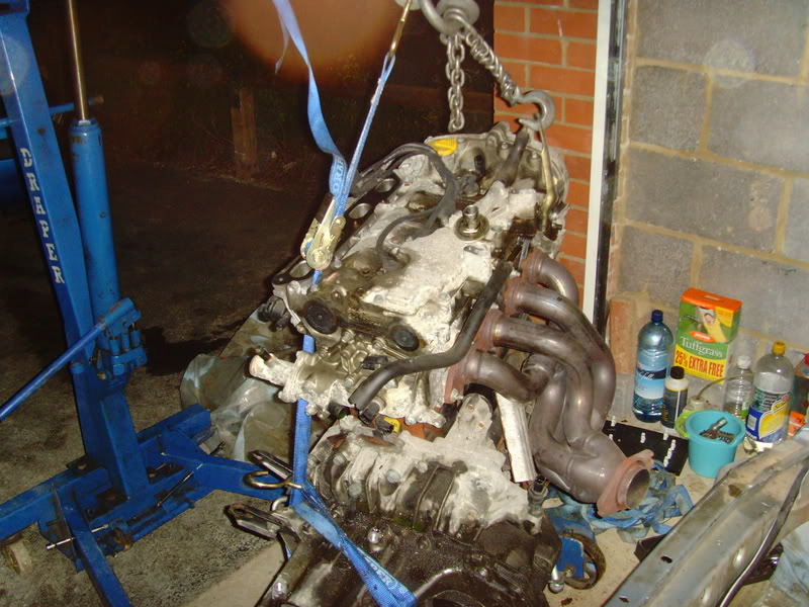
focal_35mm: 39
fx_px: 911
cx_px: 404
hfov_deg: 47.9
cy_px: 304
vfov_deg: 36.8
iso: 200
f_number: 3.5
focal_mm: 6.6
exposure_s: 1/45
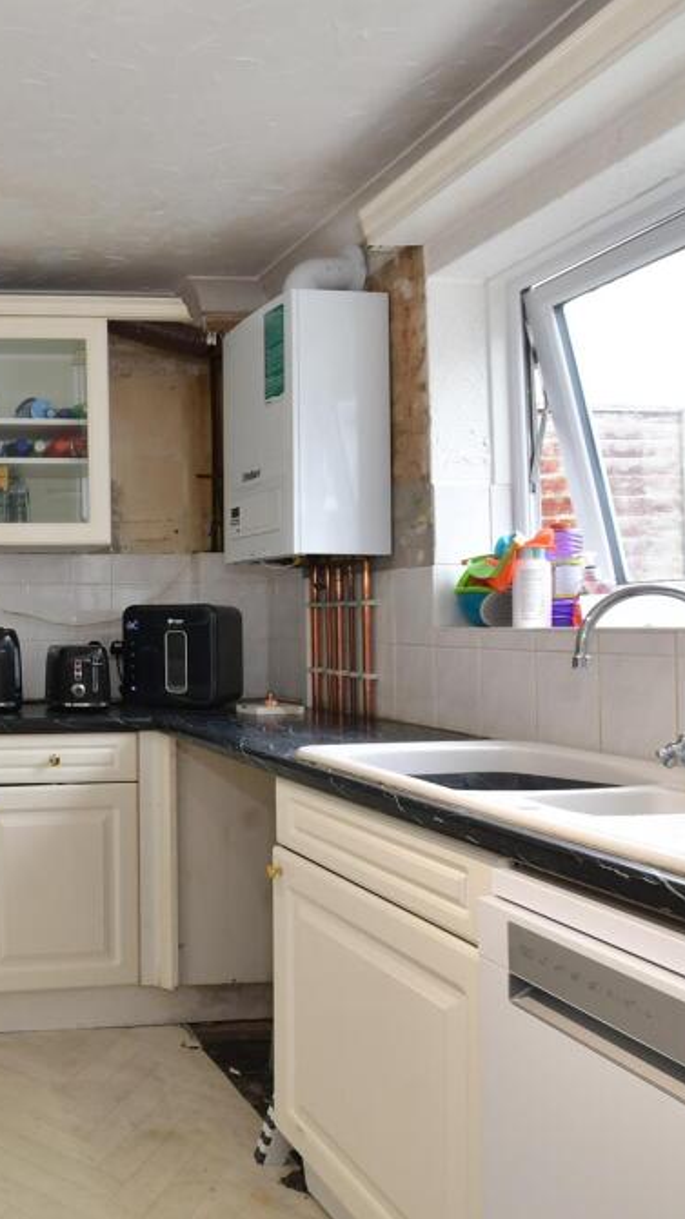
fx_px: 776
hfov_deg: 37.5
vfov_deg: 76.3
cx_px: -113
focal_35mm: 24
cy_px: 604
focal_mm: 10
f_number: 8
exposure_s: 1/6
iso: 200
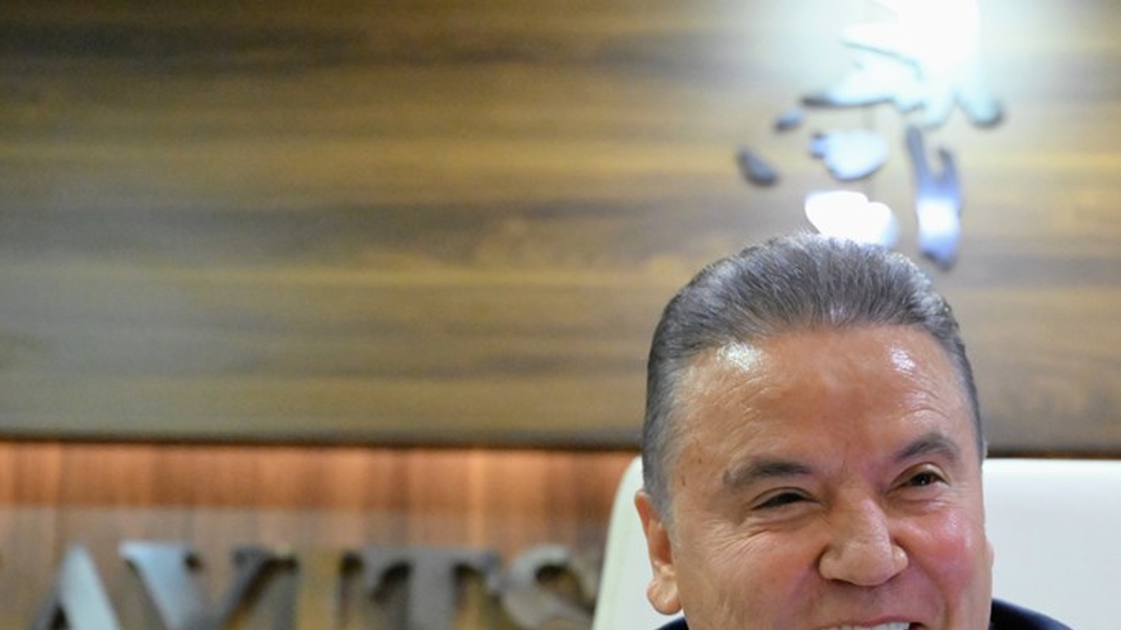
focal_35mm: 124
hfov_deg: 17.2
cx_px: 820
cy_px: 618
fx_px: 3686
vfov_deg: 9.7
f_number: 4.5
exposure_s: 1/323
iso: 6400
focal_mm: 70
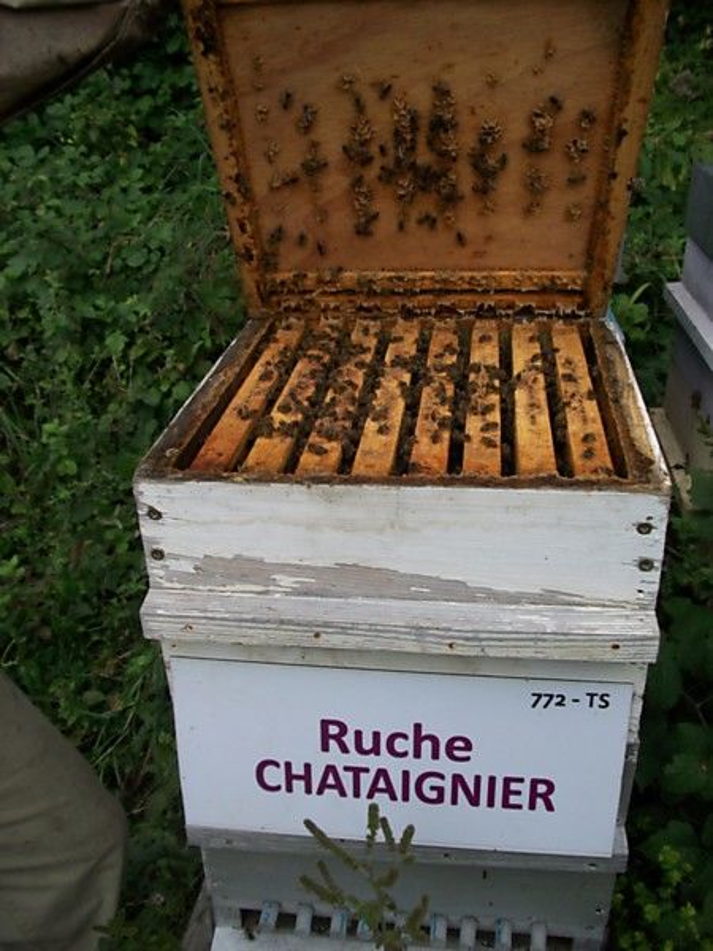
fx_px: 879
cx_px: 356
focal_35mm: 32
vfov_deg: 56.8
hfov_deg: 44.2
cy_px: 476
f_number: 2.9
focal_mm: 5.7
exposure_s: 1/100
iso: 80
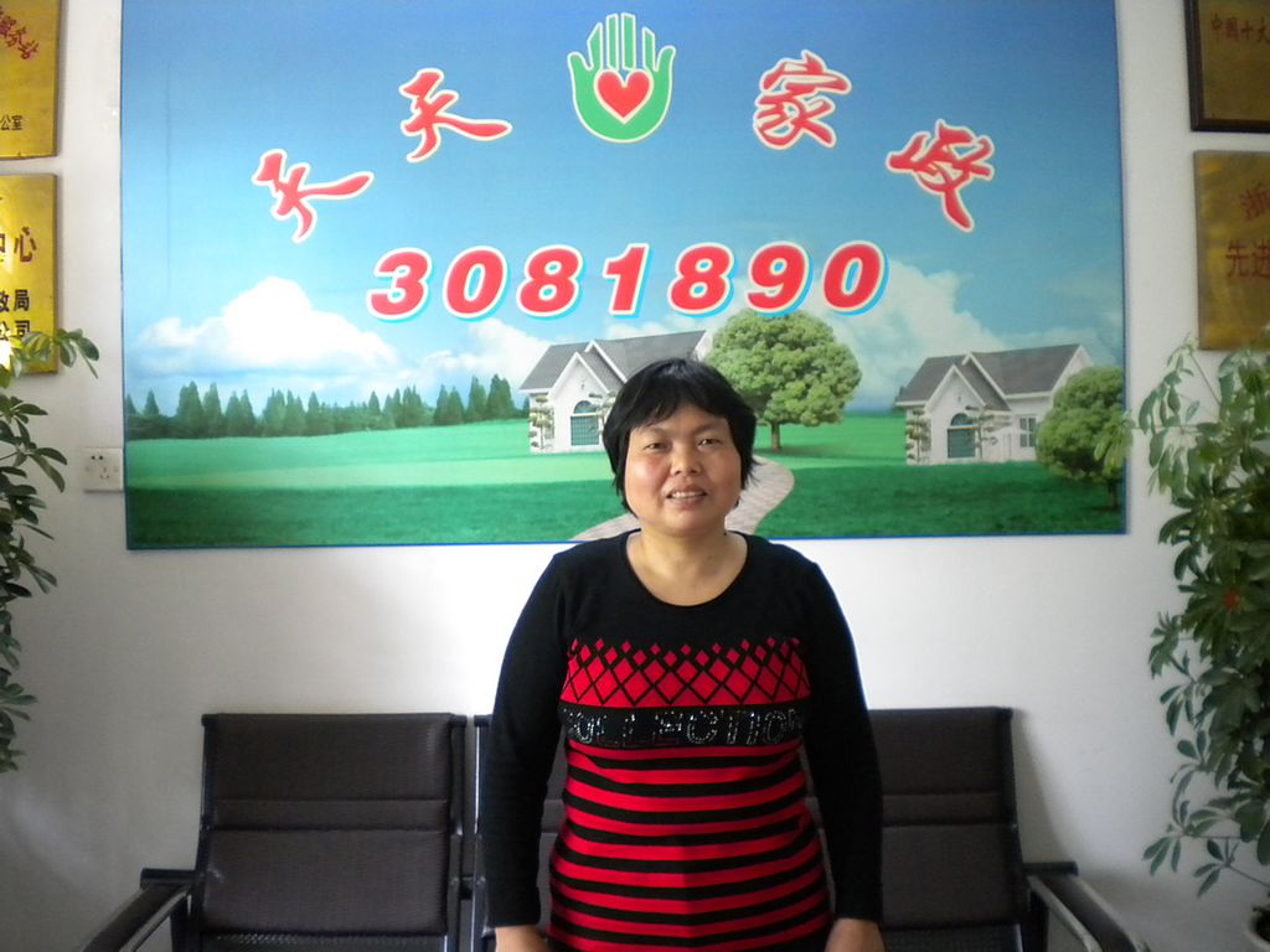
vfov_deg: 40.7
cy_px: 476
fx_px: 1284
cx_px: 635
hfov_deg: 52.6
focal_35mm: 35
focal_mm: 6.3
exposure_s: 1/20.6
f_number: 3.1
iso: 400
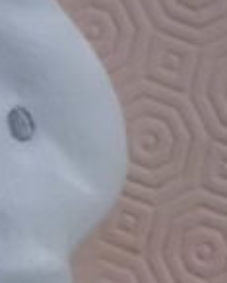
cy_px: 260
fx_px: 931
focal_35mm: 111
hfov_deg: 13.3
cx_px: -91
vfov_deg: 17.0
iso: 800
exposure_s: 1/60
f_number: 3.2
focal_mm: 4.6
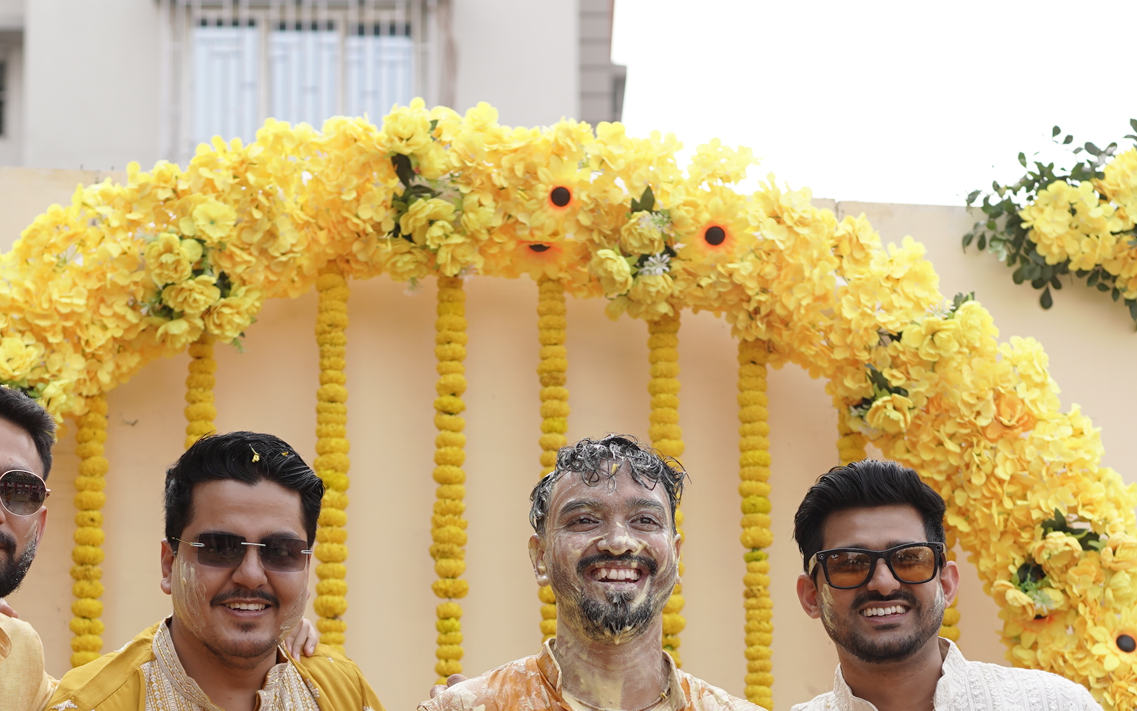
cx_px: 581
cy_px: 724
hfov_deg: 23.6
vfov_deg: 14.6
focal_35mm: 88
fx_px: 2727
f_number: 2.2
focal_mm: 35
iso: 160
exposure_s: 1/1250
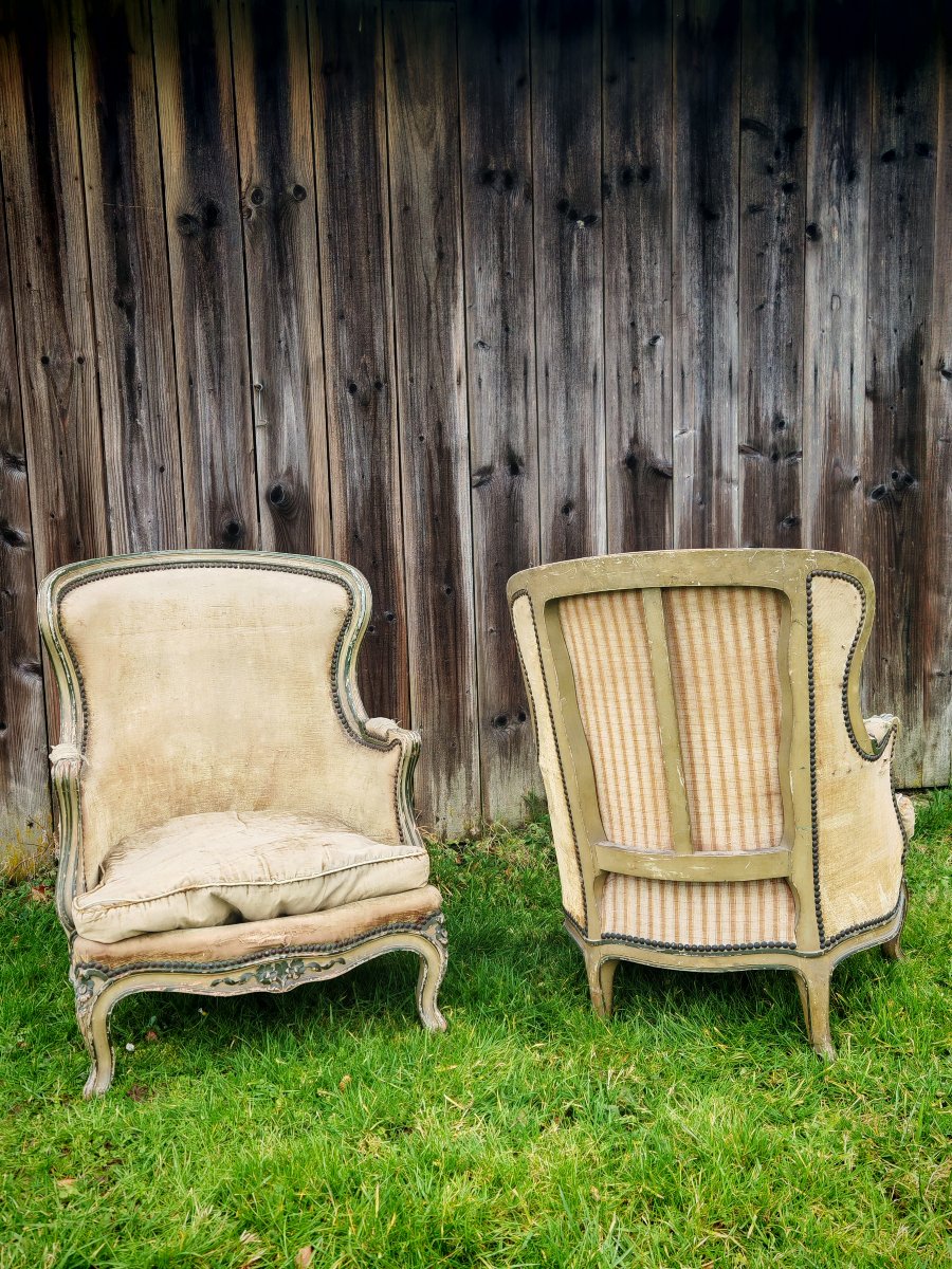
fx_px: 1320
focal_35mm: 36
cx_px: 476
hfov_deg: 39.7
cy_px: 634
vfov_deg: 51.4
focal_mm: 6.67
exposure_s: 1/100
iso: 125
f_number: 1.9
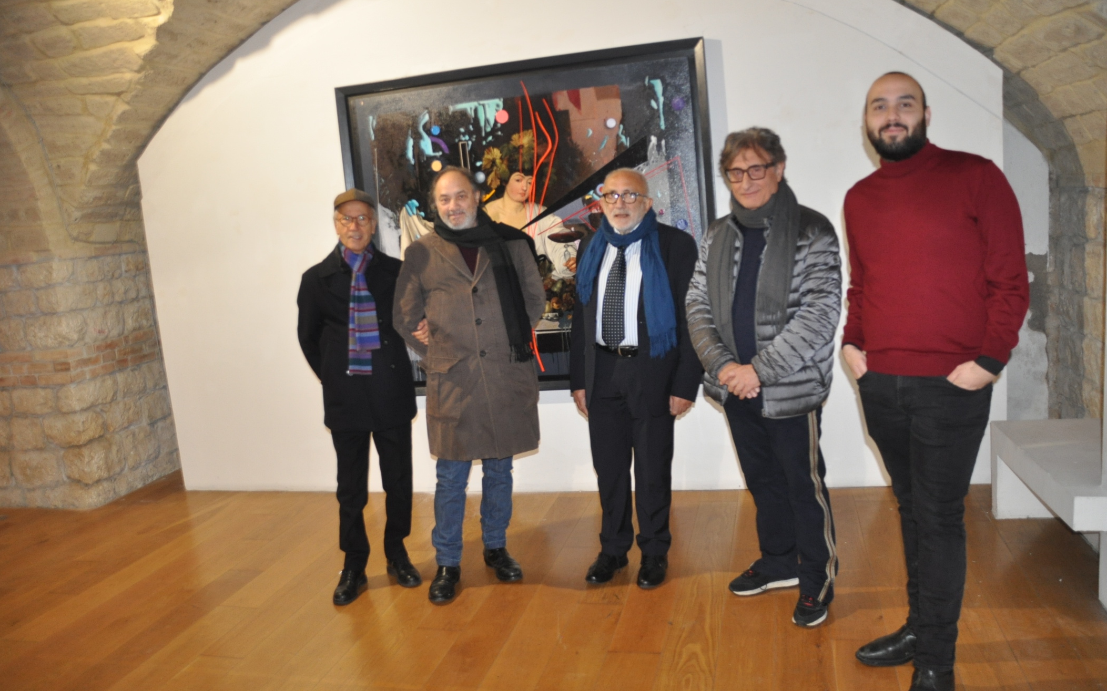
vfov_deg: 44.5
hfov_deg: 66.5
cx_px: 552
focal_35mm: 28
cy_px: 339
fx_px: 845
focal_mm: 18
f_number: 3.5
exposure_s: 1/80
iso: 800
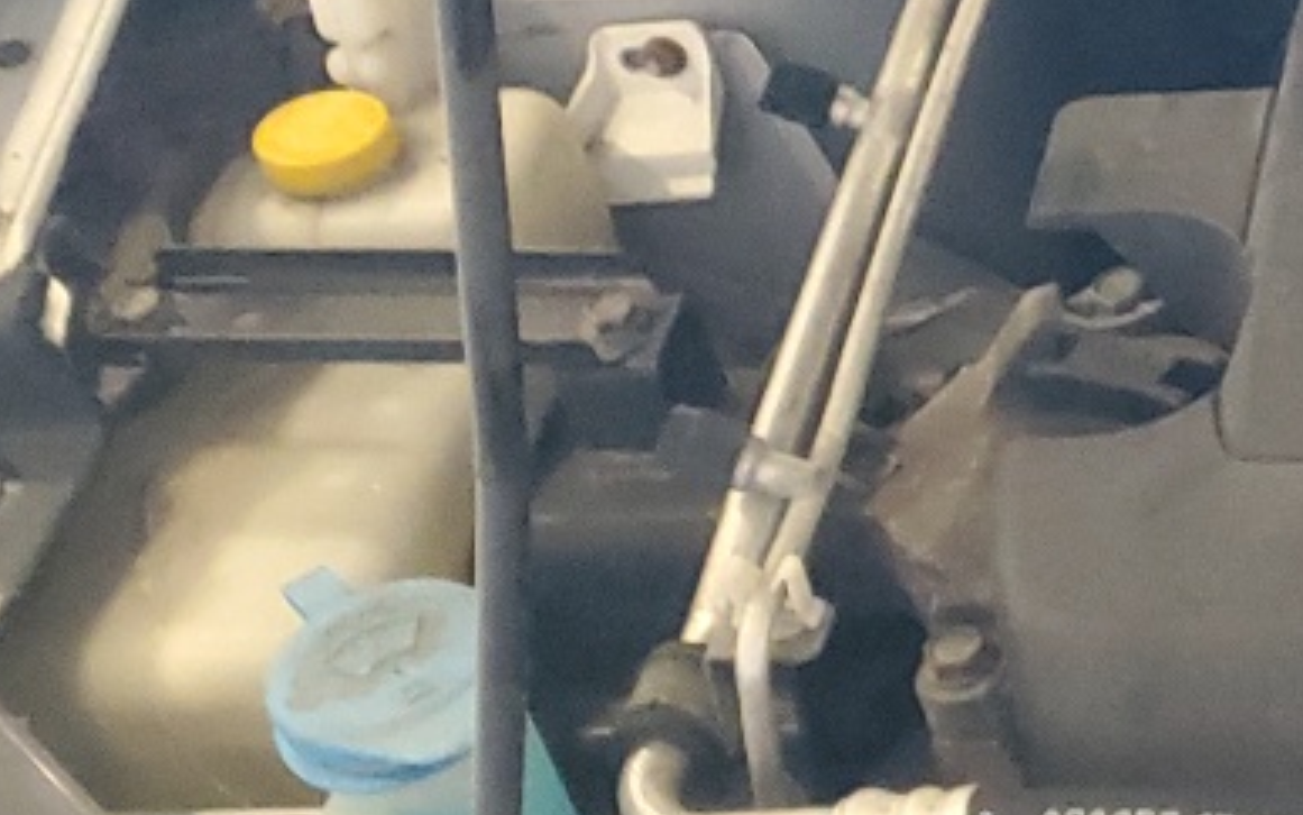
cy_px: 502
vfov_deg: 11.5
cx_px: 2569
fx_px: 4049
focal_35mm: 114
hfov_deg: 15.0
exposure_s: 1/24
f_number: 1.5
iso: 324
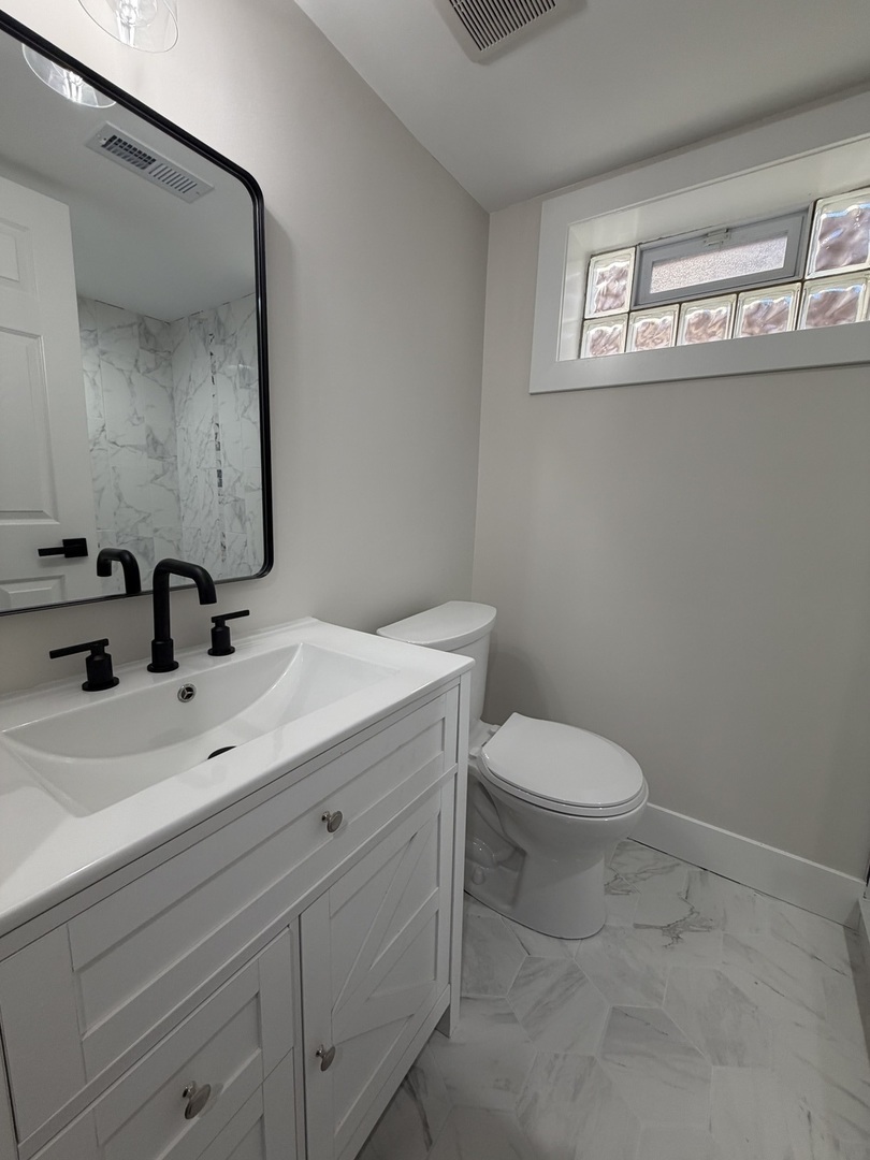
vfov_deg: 102.1
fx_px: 469
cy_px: 580
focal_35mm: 14
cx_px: 435
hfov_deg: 85.7
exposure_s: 1/120
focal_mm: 2.22
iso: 160
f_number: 2.2
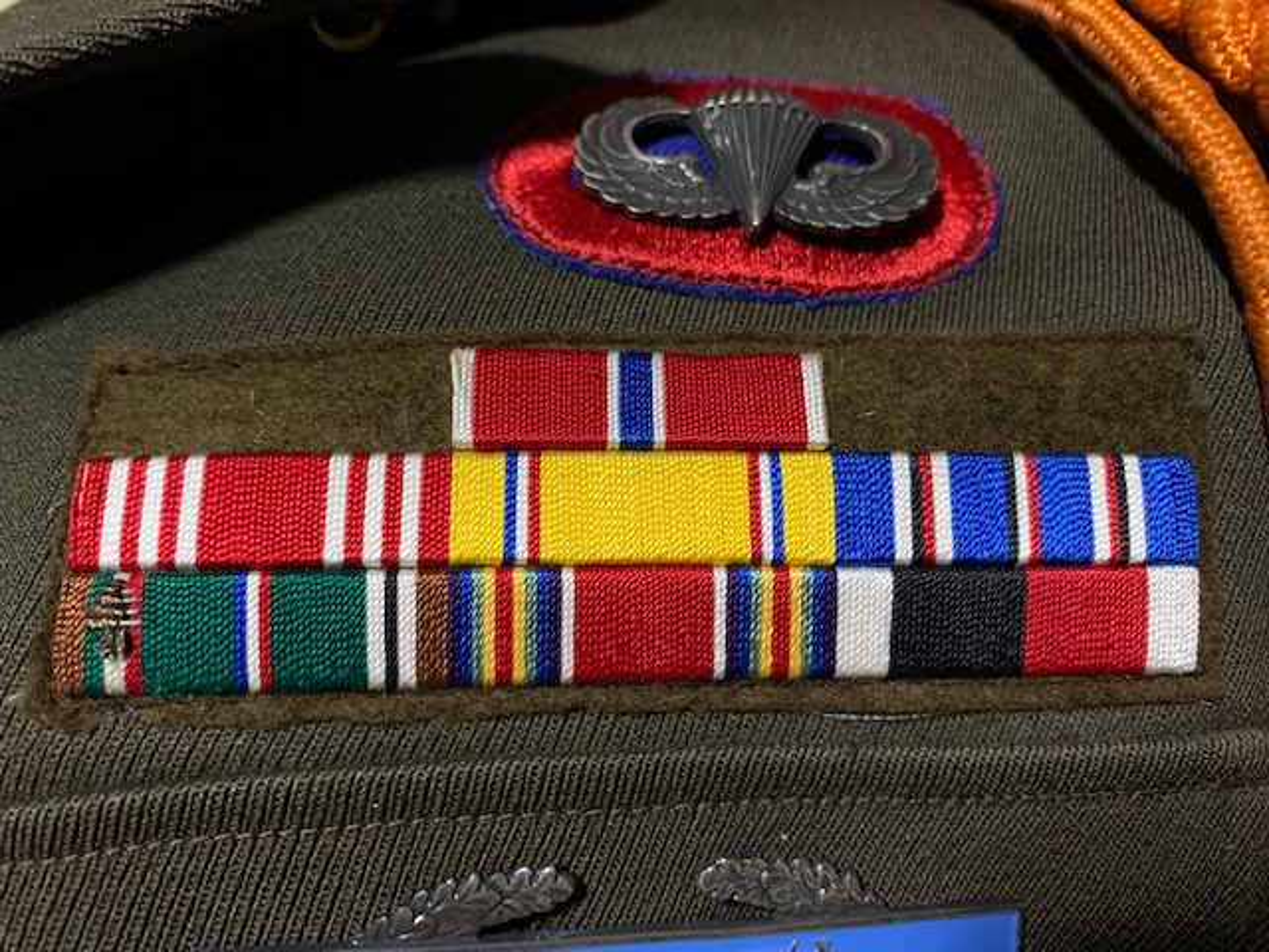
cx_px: 634
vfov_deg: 53.1
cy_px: 476
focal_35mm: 26
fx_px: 953
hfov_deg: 67.3
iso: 320
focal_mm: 4.25
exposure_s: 1/40
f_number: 1.8
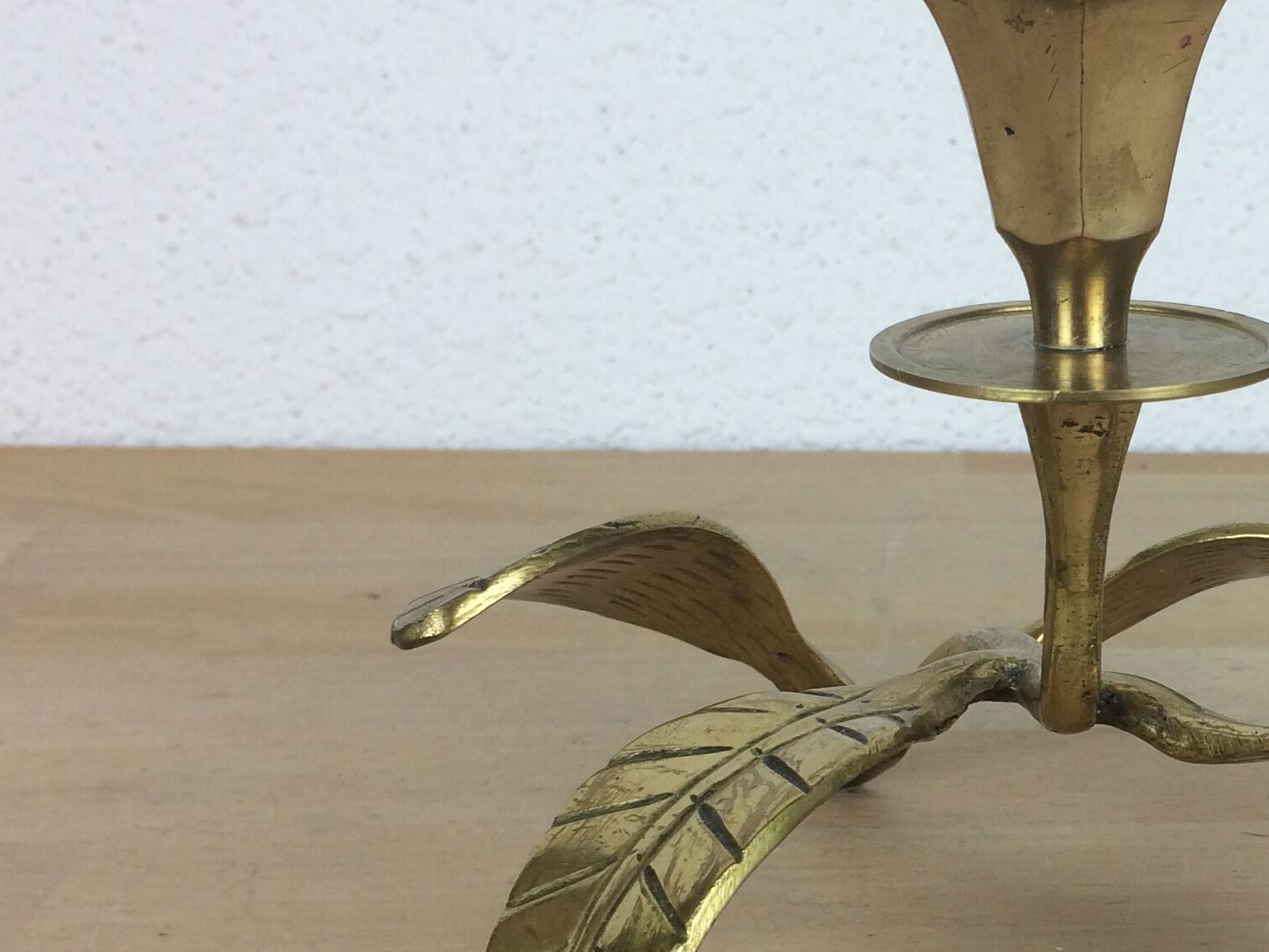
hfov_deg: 29.4
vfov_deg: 23.2
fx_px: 2310
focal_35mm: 63
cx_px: 1160
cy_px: 627
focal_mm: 4.15
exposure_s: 1/100
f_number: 2.2
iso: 50
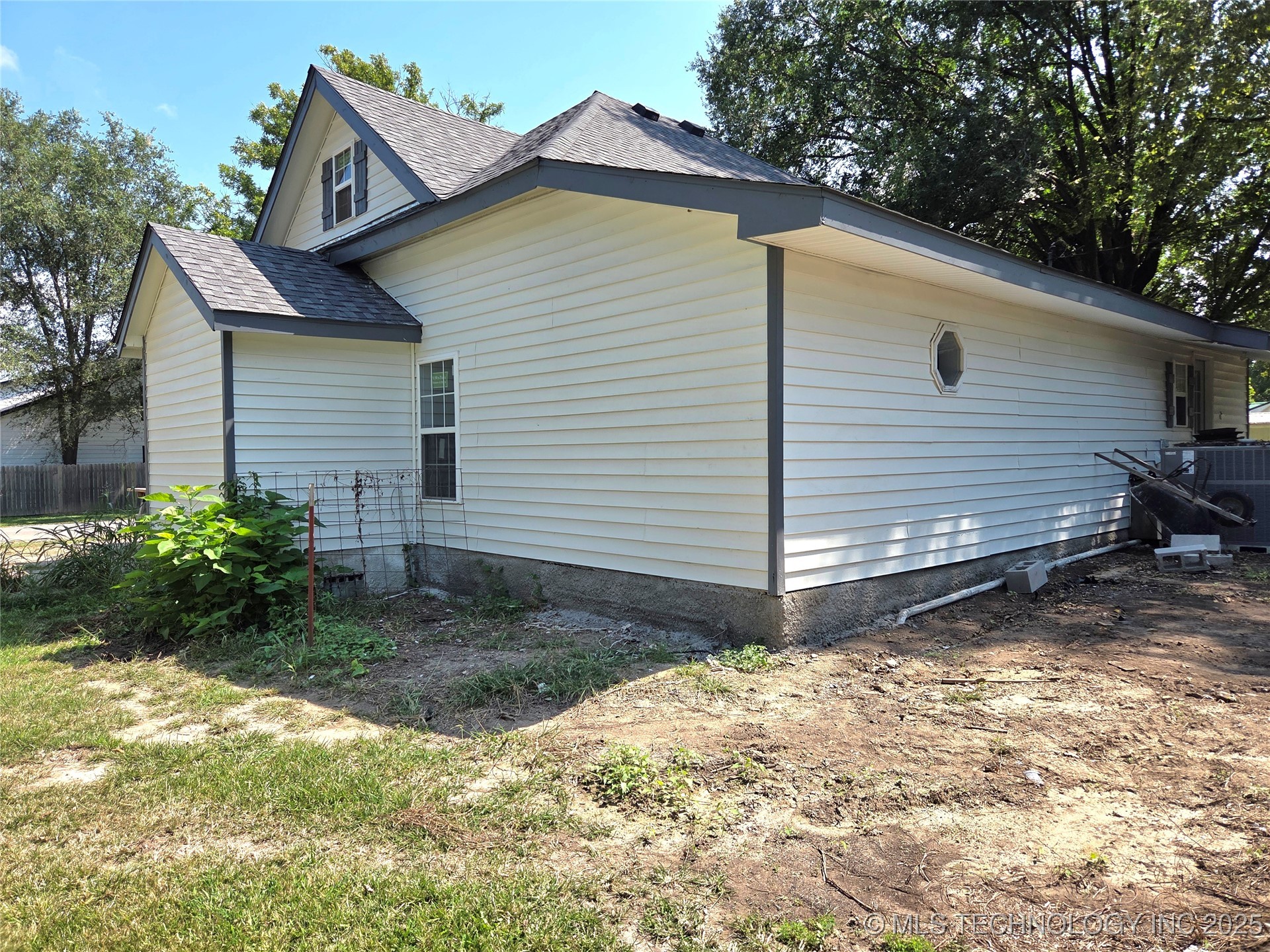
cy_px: 476
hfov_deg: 73.9
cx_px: 635
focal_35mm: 23
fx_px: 844
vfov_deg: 58.9
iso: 80
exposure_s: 1/3333
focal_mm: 5.4
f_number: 1.8
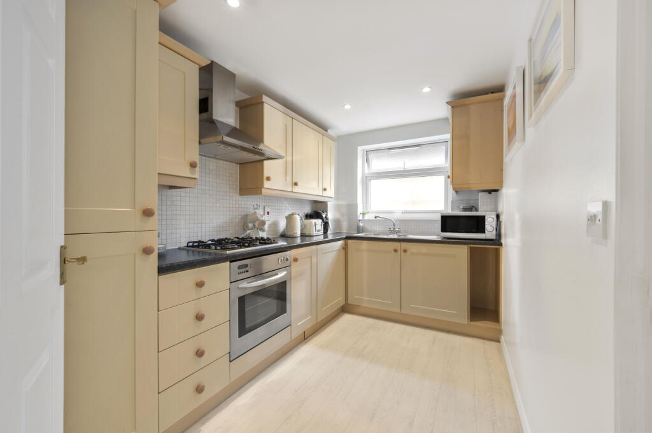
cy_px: 216
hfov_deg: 104.3
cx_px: 326
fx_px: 253
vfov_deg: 81.1
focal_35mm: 14
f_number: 16
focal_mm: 14
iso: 200
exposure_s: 1.3
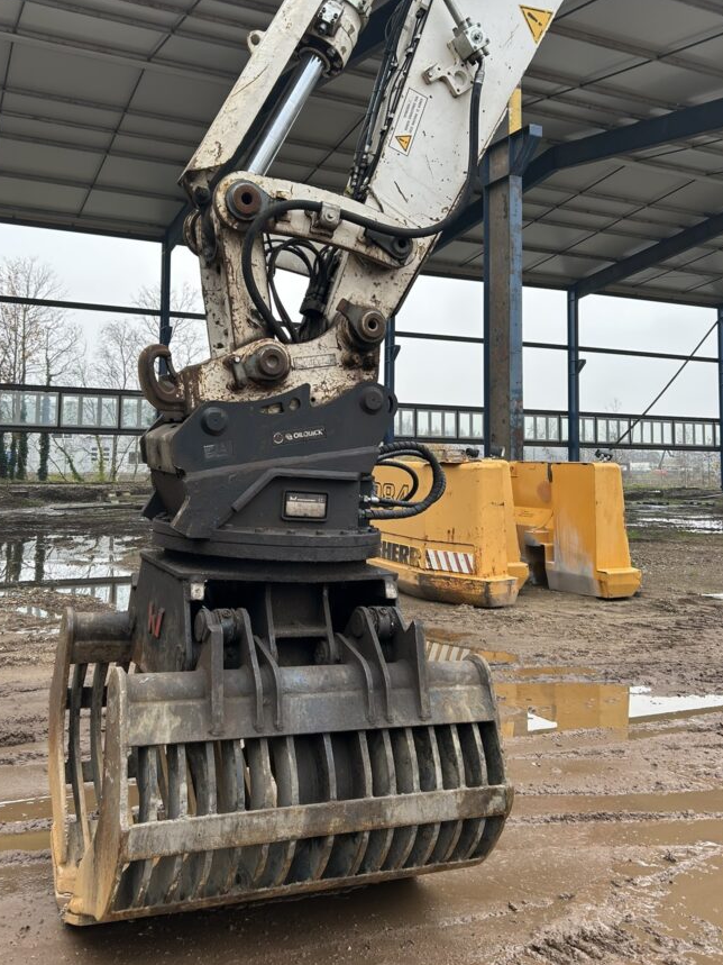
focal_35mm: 31
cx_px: 309
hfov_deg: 45.3
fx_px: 864
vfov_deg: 58.0
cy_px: 400
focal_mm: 5.7
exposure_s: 1/326
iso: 50
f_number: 1.5
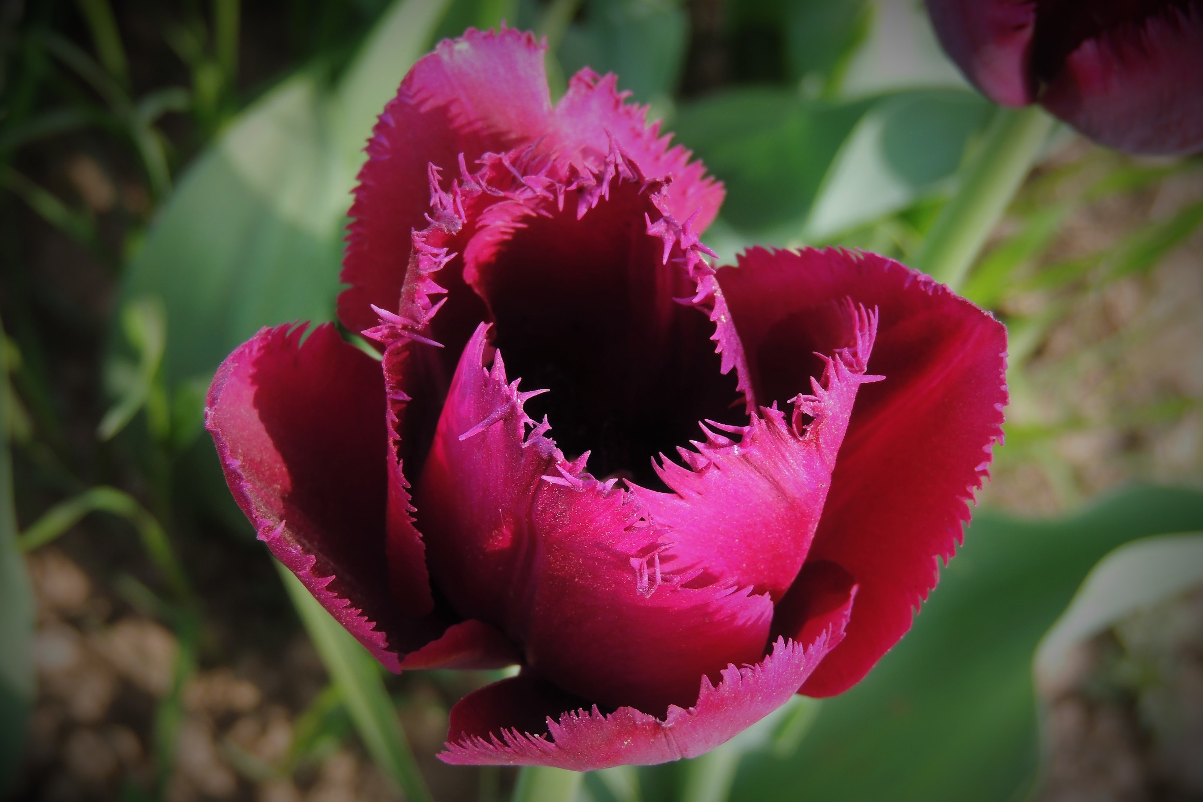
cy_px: 419
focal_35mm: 79
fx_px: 2640
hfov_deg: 25.7
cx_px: 598
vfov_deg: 17.3
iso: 100
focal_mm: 13.3
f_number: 3.9
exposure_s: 1/100
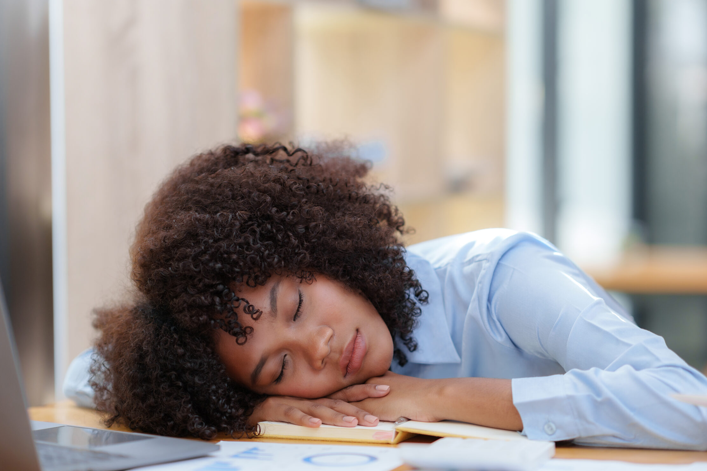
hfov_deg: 20.8
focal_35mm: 98
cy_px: 257
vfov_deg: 14.0
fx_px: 1925
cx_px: 344
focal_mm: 85
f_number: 1.6
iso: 400
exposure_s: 1/250
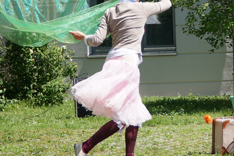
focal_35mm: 174
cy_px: -14
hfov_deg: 11.8
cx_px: 188
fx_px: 1131
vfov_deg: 7.8
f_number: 4.5
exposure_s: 1/1250
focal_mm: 48
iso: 200
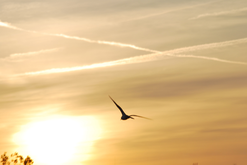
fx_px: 1391
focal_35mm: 202
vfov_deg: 6.8
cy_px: 82
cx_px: 124
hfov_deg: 10.1
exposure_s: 1/200
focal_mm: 135
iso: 100
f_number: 11
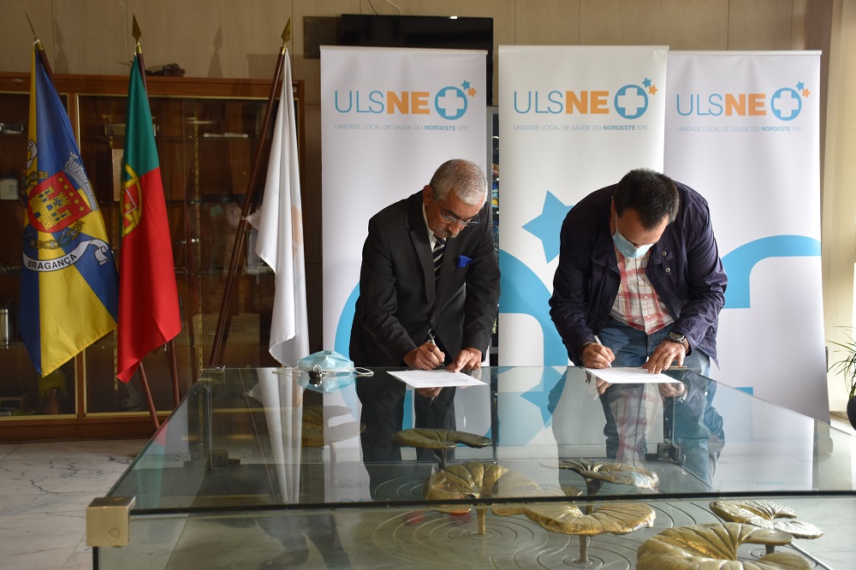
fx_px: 963
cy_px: 285
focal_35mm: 40
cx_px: 428
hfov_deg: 47.9
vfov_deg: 33.0
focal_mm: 27
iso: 500
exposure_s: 1/60
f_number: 4
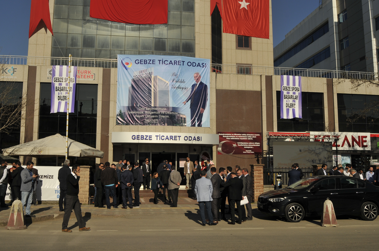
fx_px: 336
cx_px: 181
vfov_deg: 41.0
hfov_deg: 58.7
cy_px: 128
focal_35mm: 32
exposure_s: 1/640
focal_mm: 20
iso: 200
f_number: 13
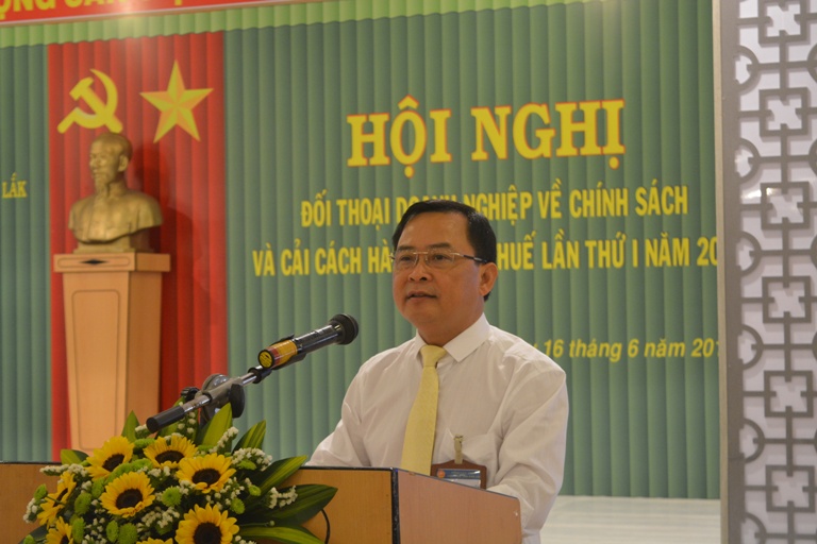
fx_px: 1634
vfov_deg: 18.9
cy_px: 272
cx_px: 408
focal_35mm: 72
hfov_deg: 28.1
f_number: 5.3
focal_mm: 48
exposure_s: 1/40
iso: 1600
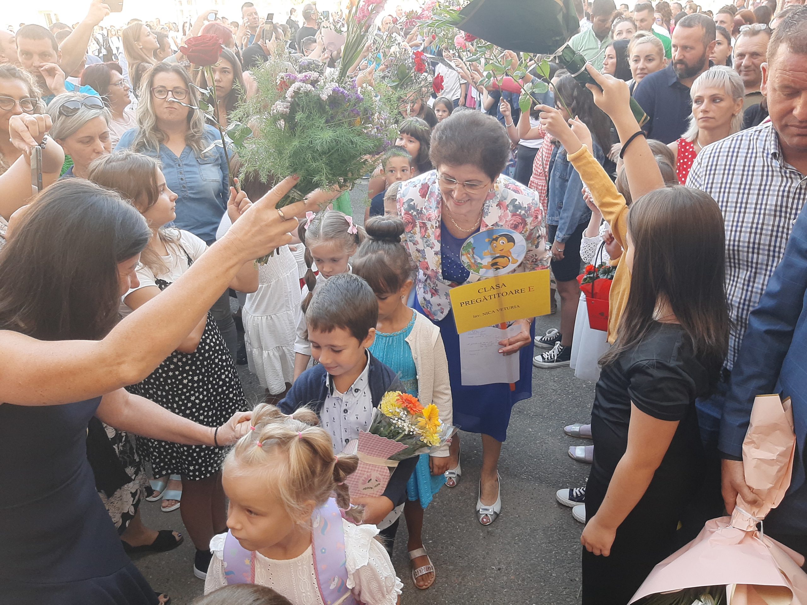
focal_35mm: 27
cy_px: 302
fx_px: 629
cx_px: 404
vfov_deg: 51.4
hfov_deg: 65.3
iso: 40
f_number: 1.7
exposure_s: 1/109
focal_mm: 3.93
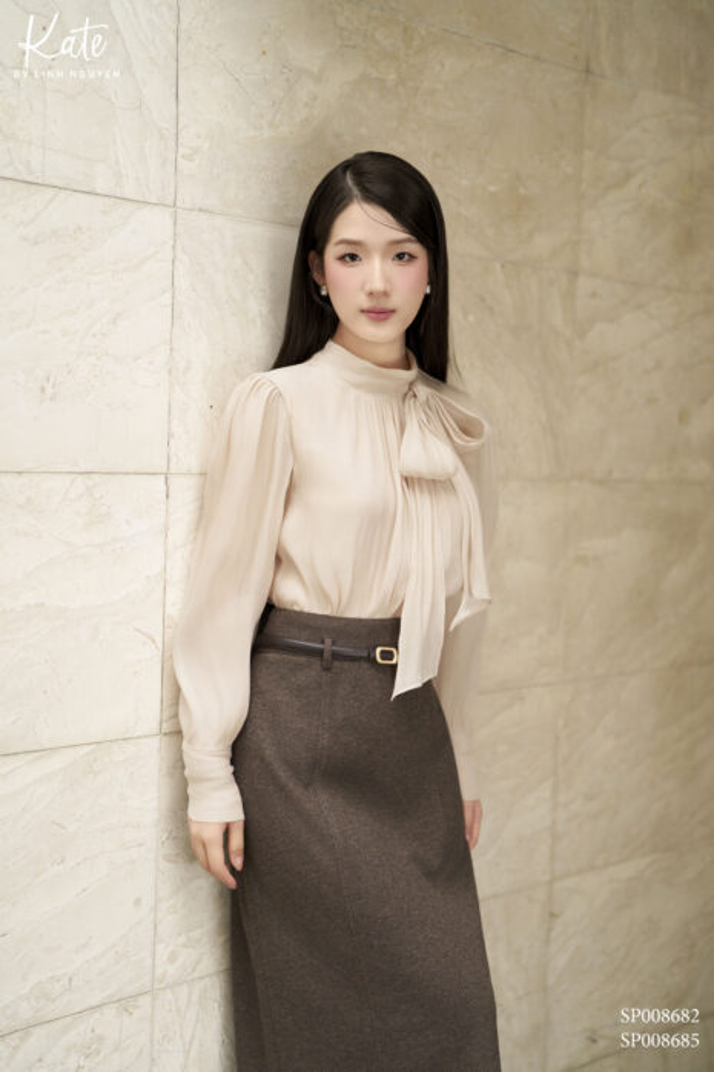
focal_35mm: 50
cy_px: 536
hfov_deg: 27.0
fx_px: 1488
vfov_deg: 39.6
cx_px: 357
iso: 800
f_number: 1.6
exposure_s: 1/250
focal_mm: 50
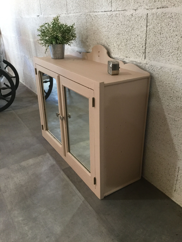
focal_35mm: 31
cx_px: 91
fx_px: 217
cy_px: 121
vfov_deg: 58.4
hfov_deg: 45.4
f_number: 2.4
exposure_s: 1/33
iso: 160
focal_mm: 3.3
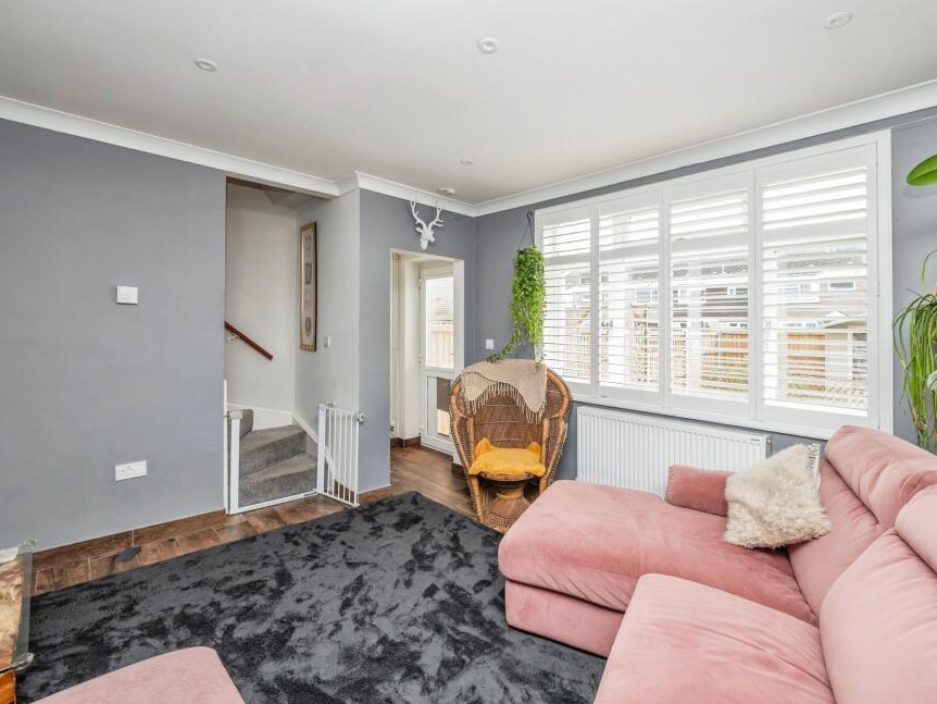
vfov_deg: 78.1
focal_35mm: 16
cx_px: 482
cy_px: 336
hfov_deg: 94.5
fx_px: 433
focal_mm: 14
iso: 400
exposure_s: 1/100
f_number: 8
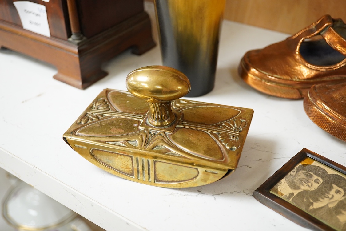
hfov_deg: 43.6
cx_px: 173
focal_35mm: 45
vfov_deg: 29.9
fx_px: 432
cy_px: 116
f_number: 6.3
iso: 2500
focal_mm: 30
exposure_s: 1/160
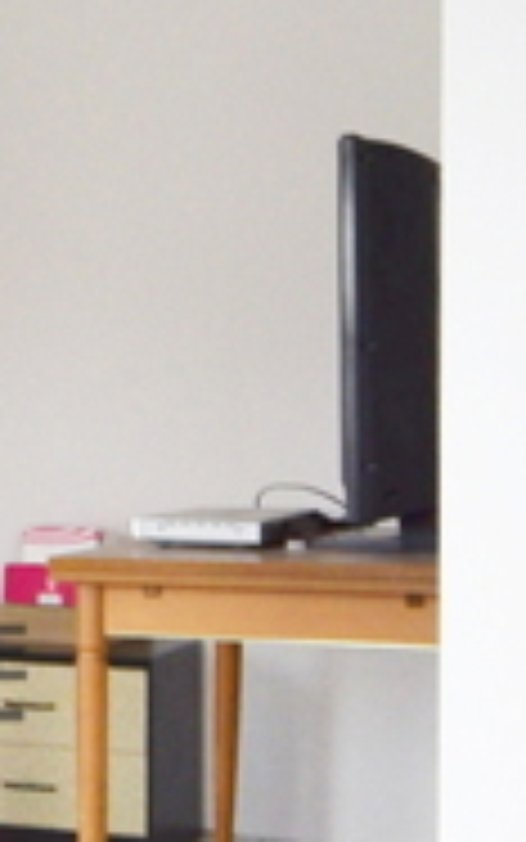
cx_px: -472
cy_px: 446
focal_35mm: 98
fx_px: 2246
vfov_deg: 21.2
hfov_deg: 12.1
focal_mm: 10
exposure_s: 1/25
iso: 200
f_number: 4.5
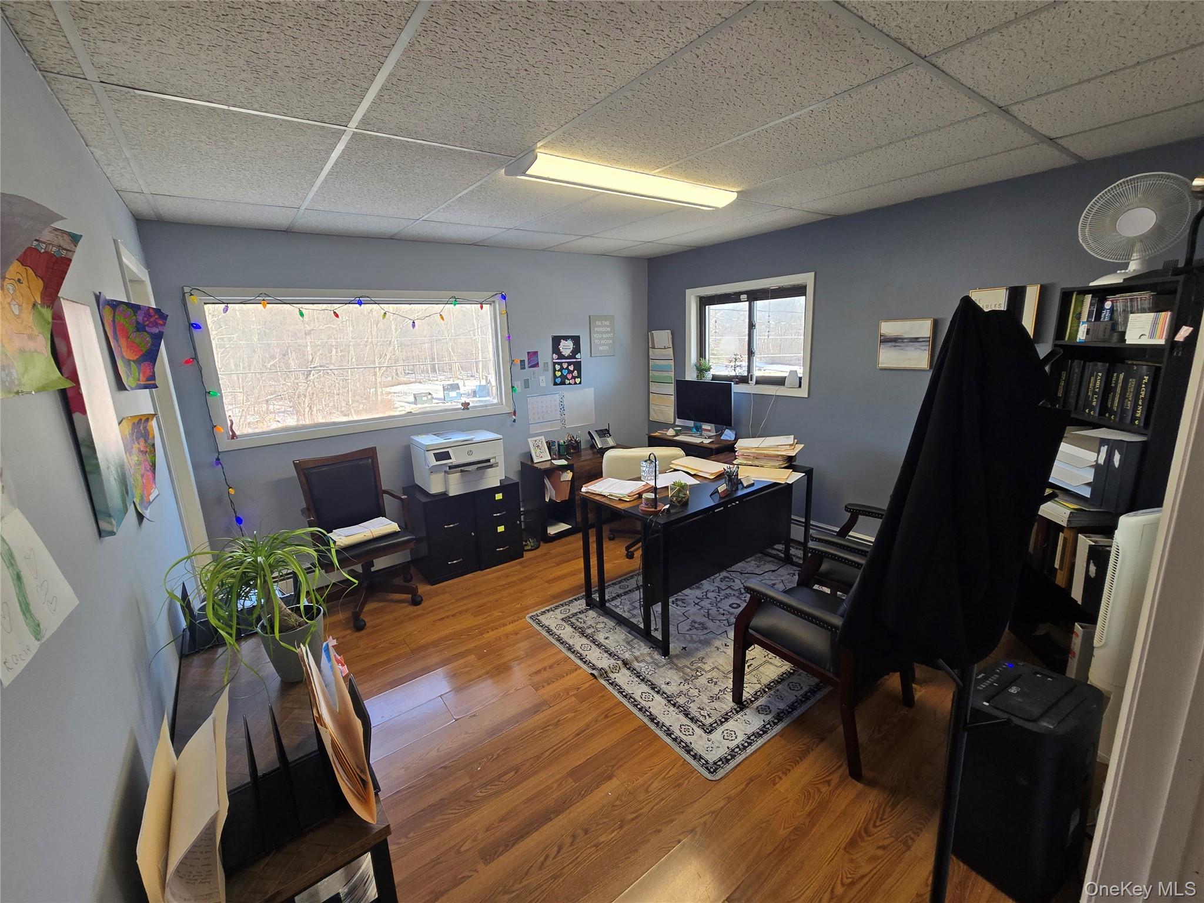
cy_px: 452
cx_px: 602
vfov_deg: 89.9
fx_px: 452
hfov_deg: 106.2
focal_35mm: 13
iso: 80
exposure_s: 1/120
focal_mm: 2.2
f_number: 2.2
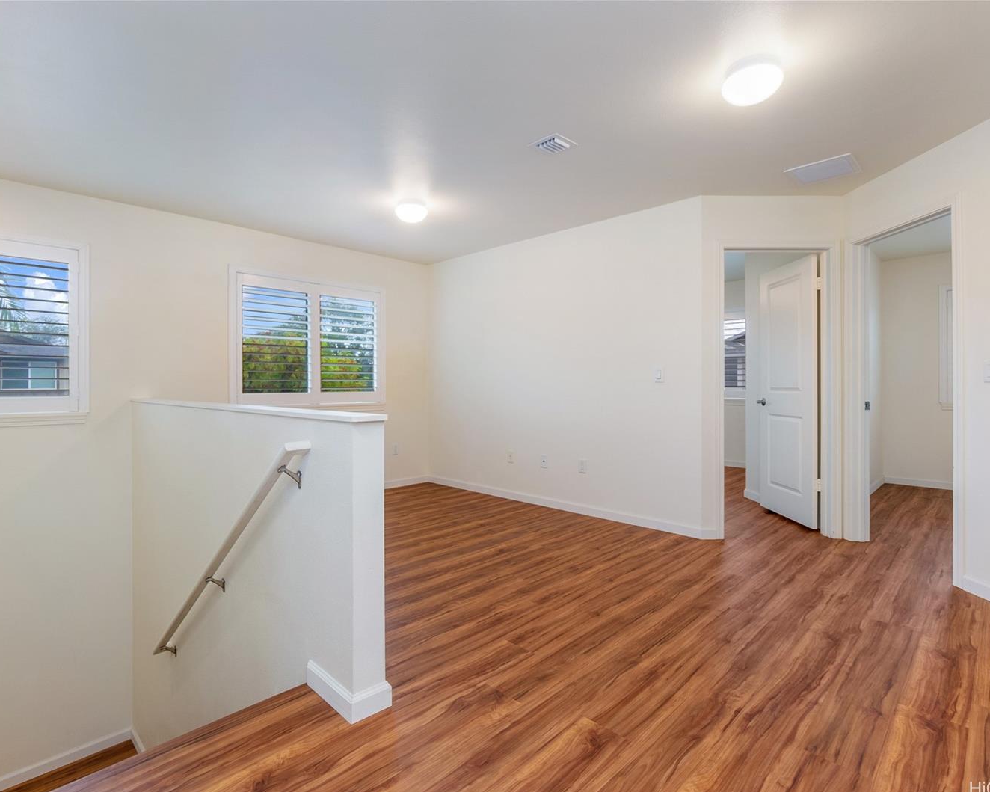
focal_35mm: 17
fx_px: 498
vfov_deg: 77.0
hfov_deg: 89.6
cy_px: 397
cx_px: 482
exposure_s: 1/60
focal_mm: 10
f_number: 8
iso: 500
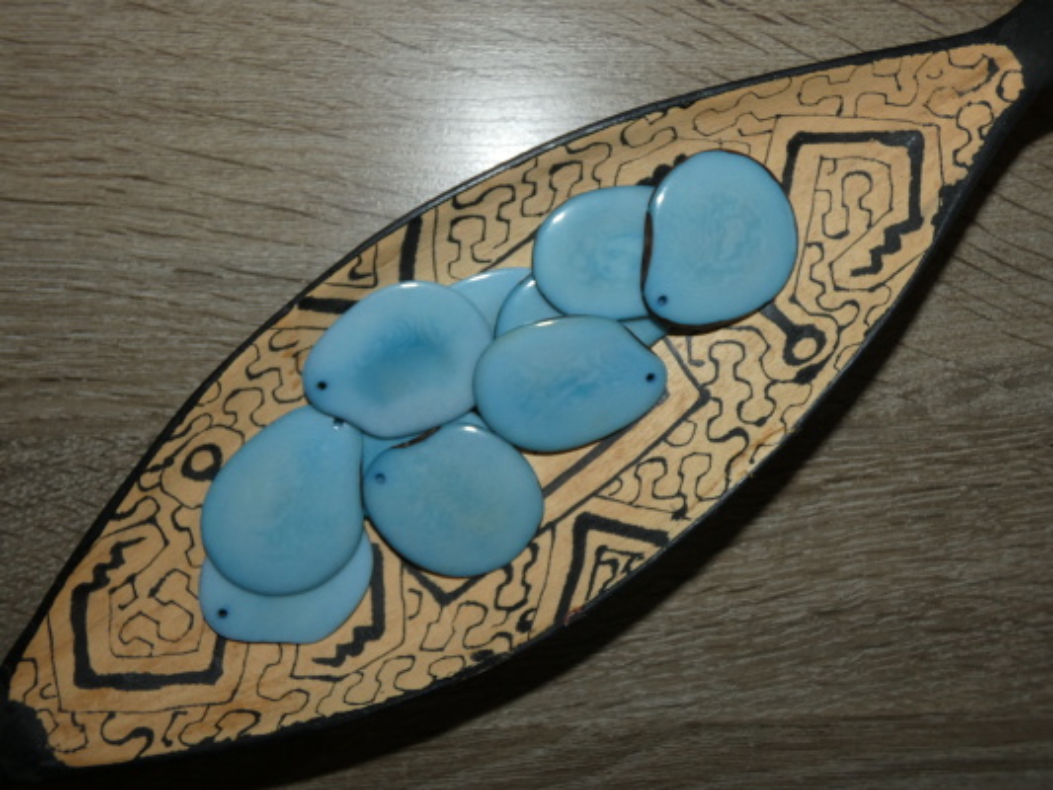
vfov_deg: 46.8
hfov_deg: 60.0
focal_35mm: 30
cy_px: 395
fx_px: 913
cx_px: 526
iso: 100
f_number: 3.3
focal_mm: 5.3
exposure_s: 1/125
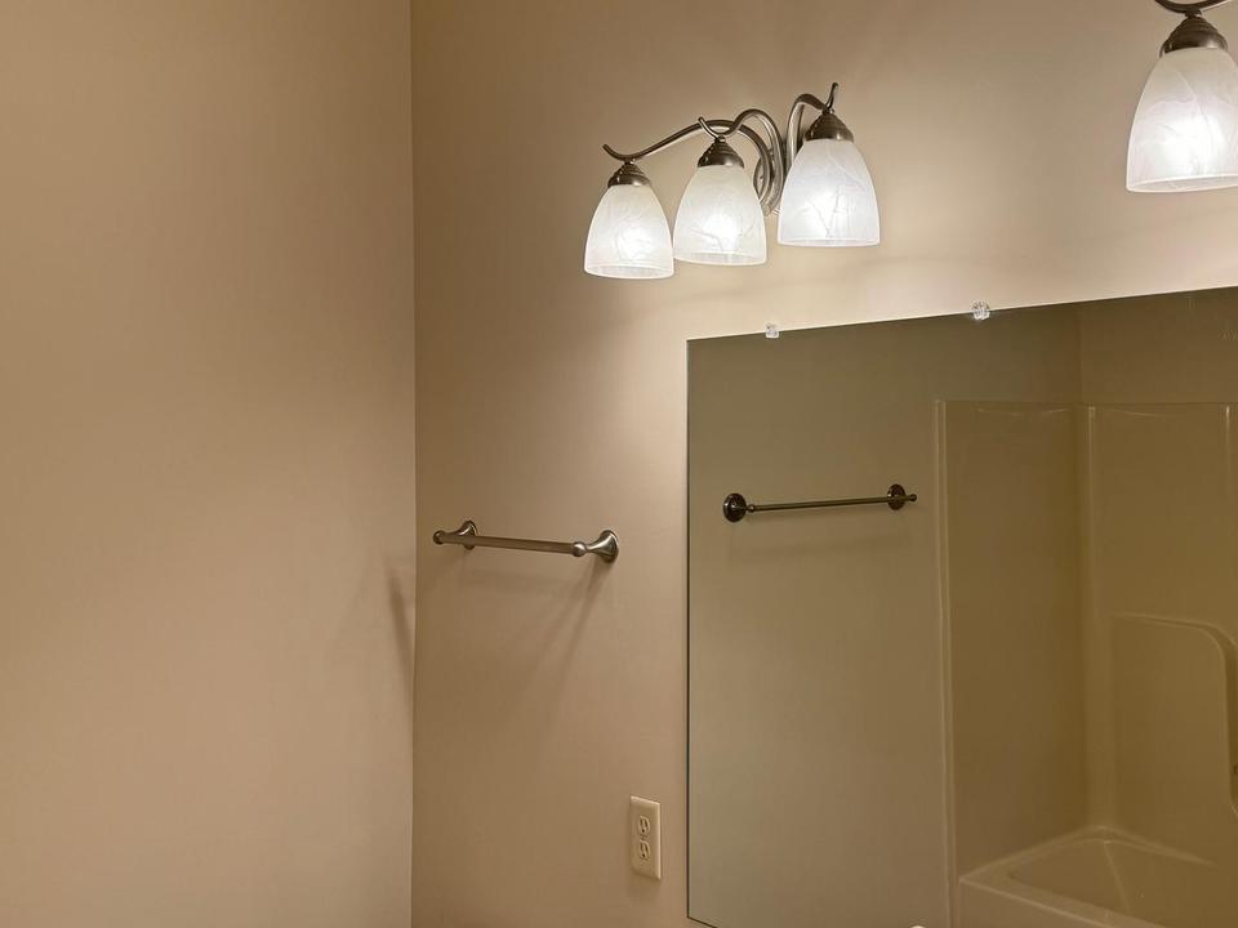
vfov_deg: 39.6
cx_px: 846
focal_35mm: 36
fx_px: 1287
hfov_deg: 50.2
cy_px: 407
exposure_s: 1/222
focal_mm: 6.86
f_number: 1.78
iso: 64
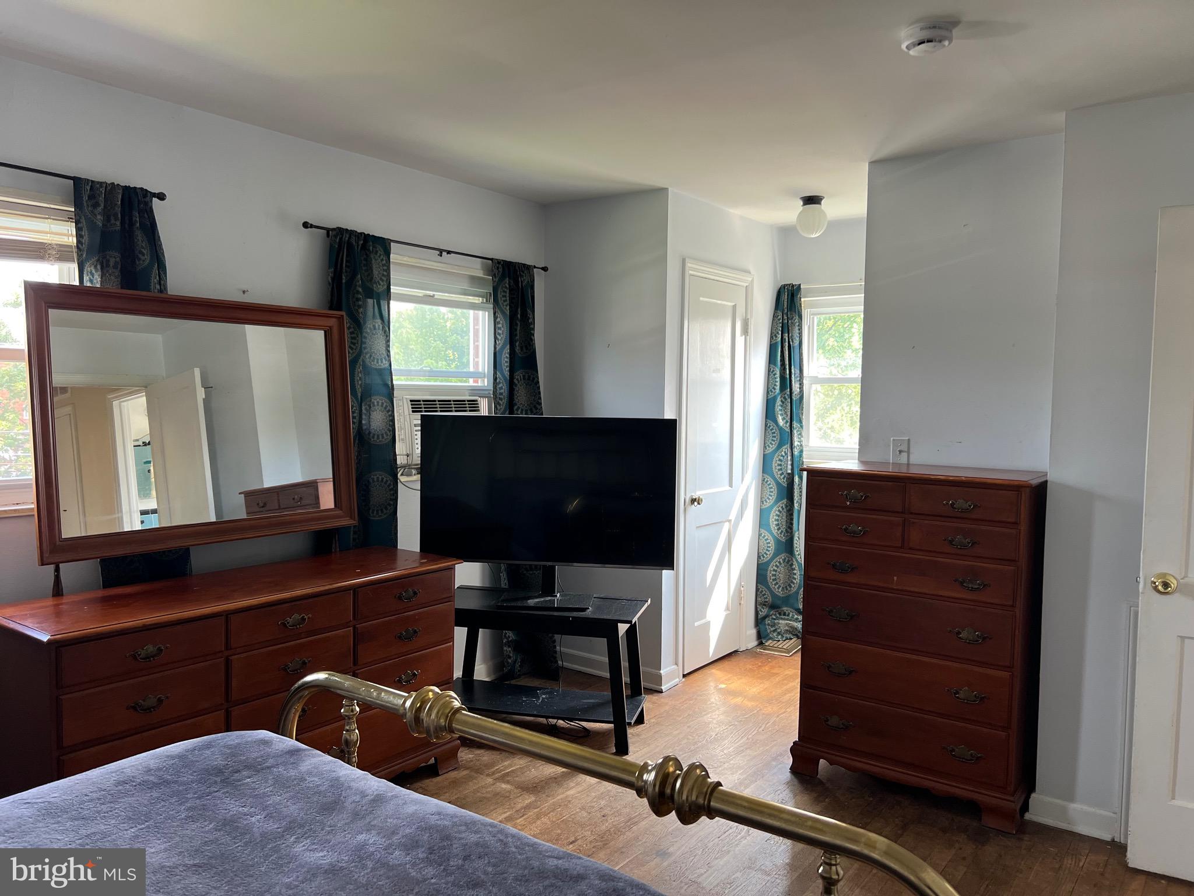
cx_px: 597
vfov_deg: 53.1
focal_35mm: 26
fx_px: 897
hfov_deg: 67.3
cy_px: 448
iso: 100
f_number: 1.5
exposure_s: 1/121
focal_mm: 5.7
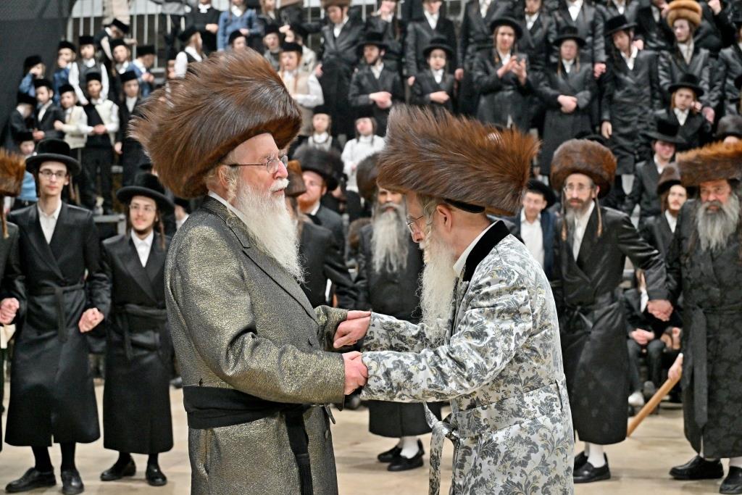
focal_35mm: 57
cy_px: 248
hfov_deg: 35.0
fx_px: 1175
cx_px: 371
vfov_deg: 23.8
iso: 2000
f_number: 4
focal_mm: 57
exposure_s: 1/250
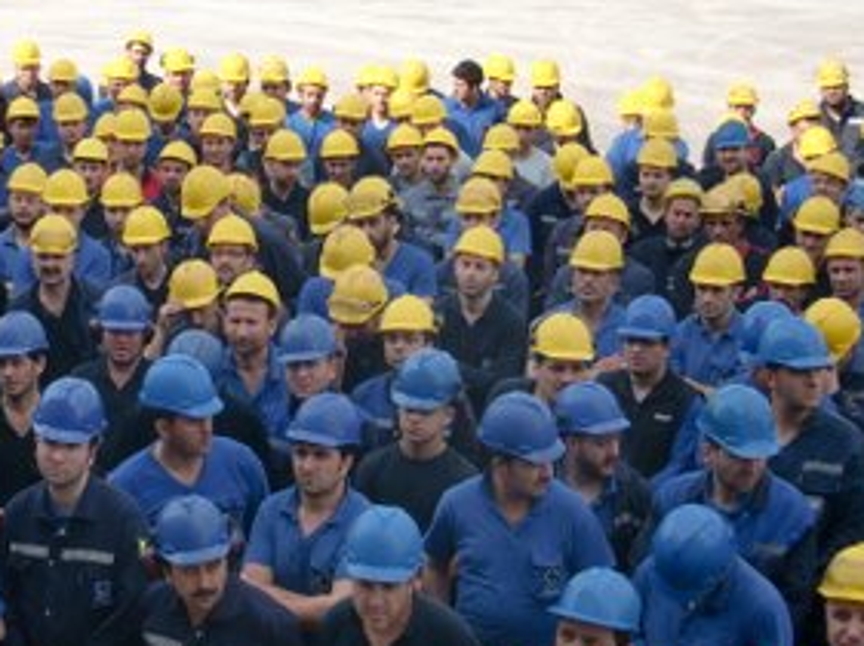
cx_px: 188
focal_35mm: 65
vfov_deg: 22.5
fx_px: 1620
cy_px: 258
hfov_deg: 29.3
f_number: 3.9
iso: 64
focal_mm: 6.66
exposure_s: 1/320
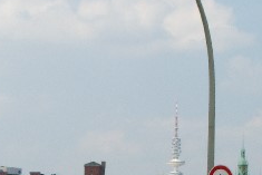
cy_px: 160
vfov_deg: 6.7
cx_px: 25
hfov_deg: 9.9
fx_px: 1500
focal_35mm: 206
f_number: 6
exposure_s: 1/320
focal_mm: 16.6
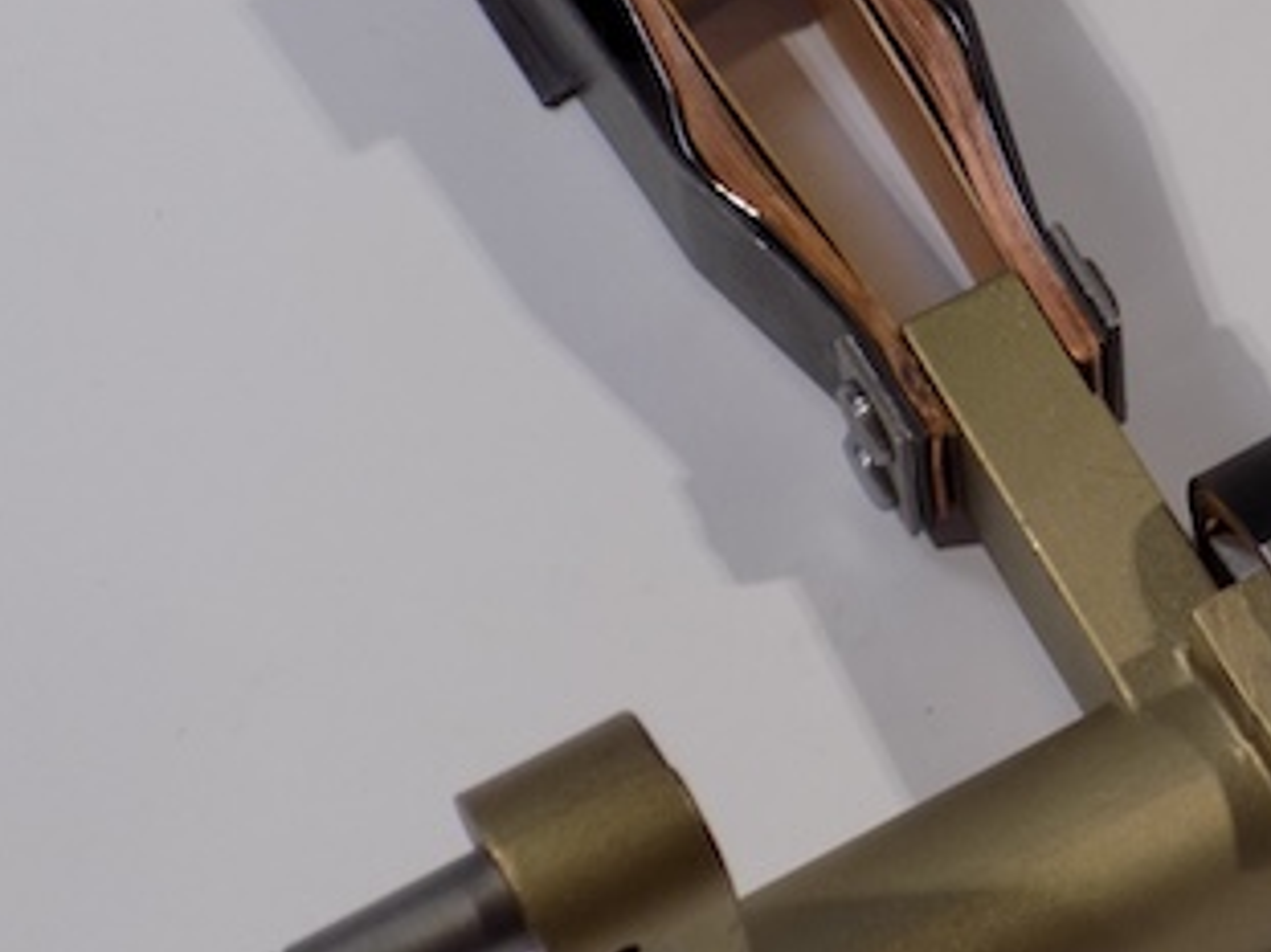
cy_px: 437
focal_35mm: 135
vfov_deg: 11.0
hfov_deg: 14.5
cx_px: 1136
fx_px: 4955
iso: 80
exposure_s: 1/30
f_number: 4.2
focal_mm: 12.5
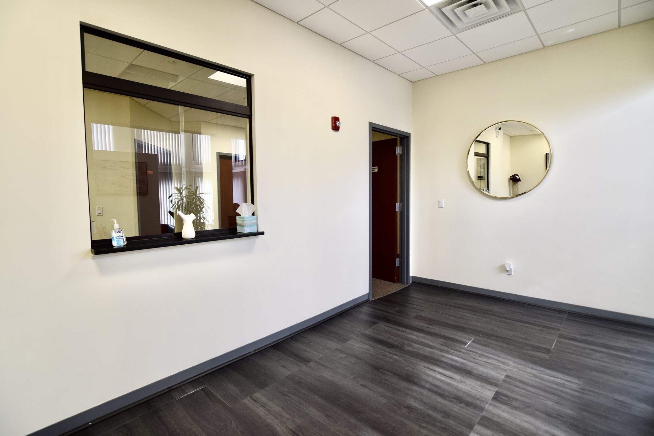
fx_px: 300
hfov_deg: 95.0
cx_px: 327
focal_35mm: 16
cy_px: 218
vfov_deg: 72.0
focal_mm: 11
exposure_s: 1/80
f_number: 4.5
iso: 400
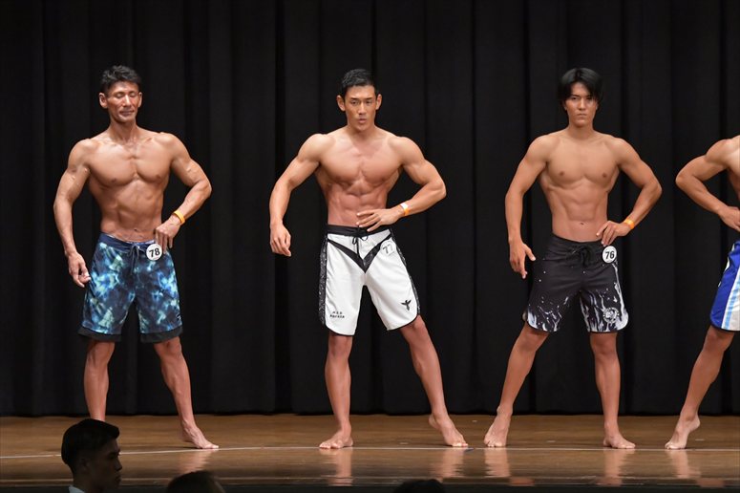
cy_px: 246
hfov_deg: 9.5
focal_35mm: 217
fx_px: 4458
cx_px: 370
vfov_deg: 6.3
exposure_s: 1/400
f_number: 5.6
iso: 6400
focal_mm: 145
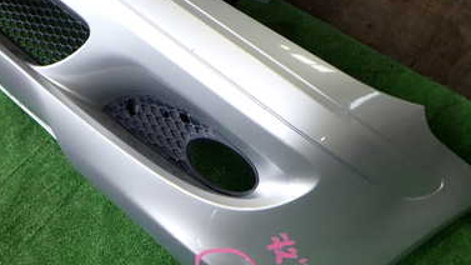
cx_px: 176
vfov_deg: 22.9
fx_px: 649
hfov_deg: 39.6
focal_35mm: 52
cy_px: 76
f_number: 2.3
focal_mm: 5.4
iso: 125
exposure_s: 1/125
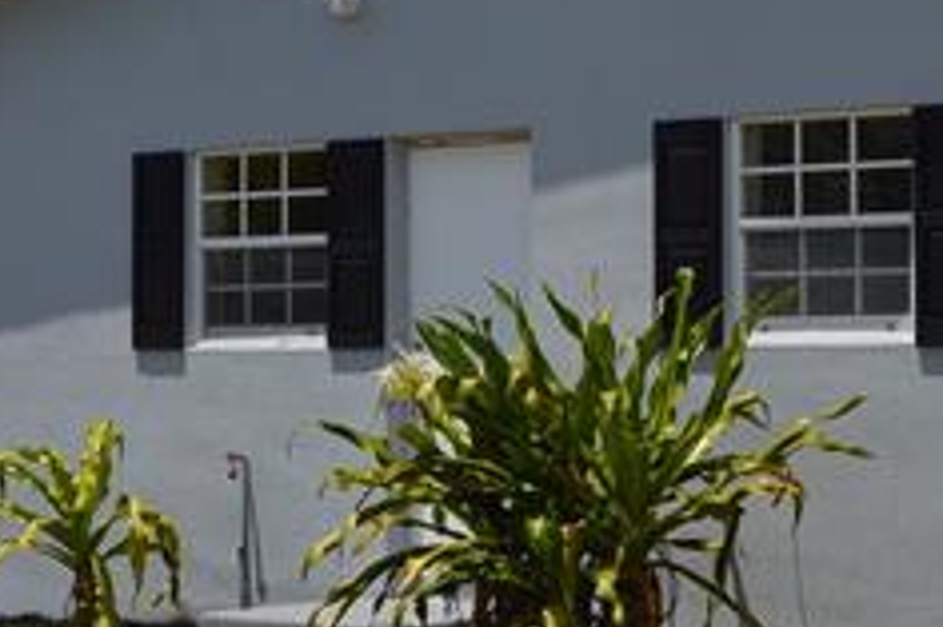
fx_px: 3193
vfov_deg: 11.2
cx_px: 420
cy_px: 170
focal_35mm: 122
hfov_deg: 16.8
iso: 100
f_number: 10
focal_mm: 24
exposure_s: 1/400
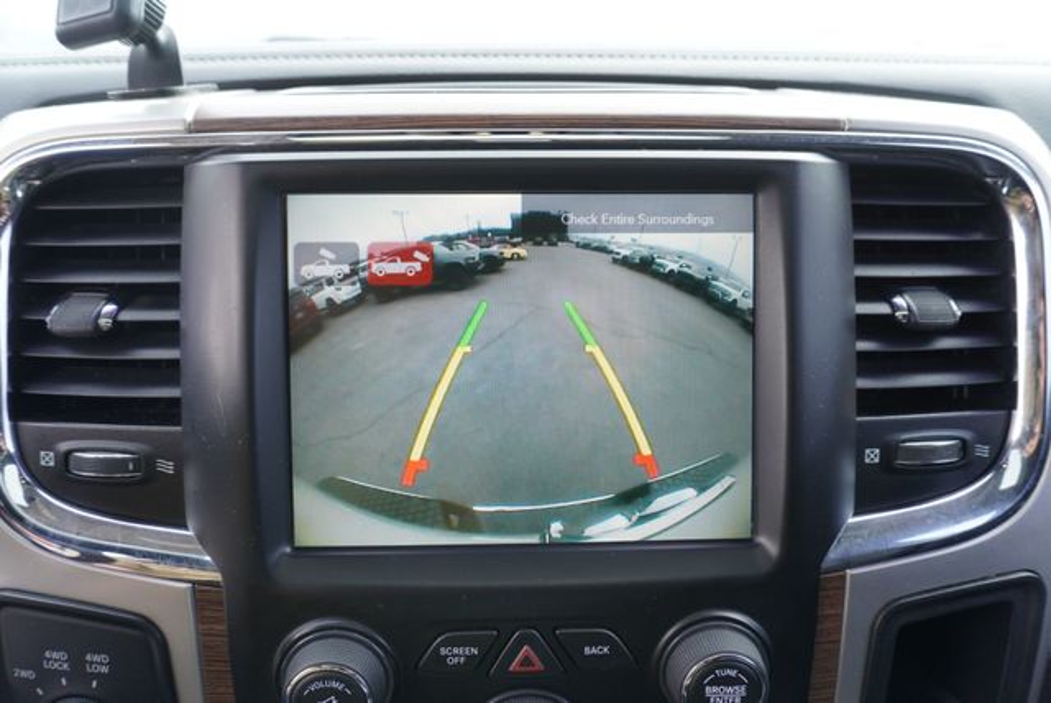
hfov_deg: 73.7
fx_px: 701
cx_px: 526
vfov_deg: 53.2
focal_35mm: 24
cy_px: 352
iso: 160
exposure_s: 1/60
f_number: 4
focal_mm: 16
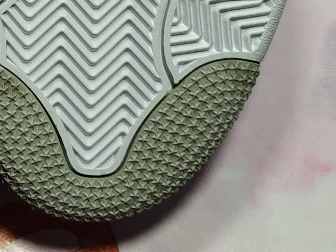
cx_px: -48
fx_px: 1243
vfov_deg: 10.7
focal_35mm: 128
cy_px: -243
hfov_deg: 15.0
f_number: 1.79
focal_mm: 4.35
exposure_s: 1/100
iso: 62
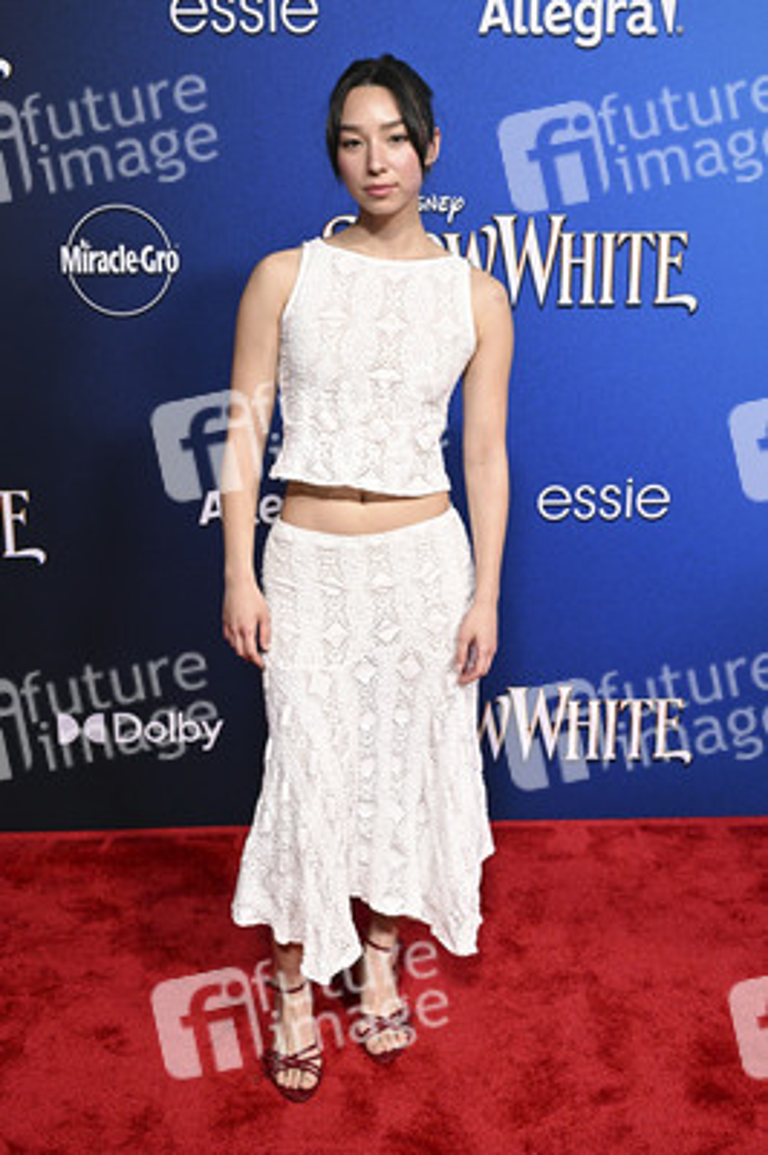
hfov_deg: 31.8
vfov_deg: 46.4
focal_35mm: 42
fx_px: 1346
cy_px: 578
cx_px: 384
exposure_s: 1/250
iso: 3200
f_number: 4.5
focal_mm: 42
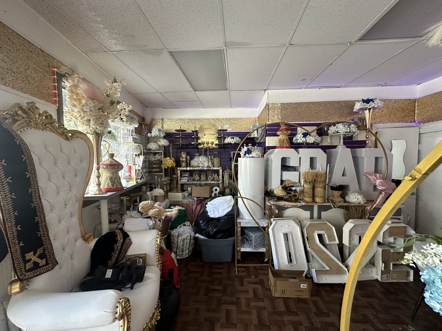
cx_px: 221
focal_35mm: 14
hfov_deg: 102.1
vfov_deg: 85.7
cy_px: 166
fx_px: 179
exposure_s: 1/99
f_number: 2.2
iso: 250
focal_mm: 2.22
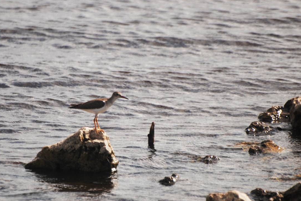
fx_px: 5525
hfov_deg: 3.1
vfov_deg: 2.1
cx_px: 107
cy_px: 130
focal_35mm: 661
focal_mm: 300
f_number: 5.6
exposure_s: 1/1600
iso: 400
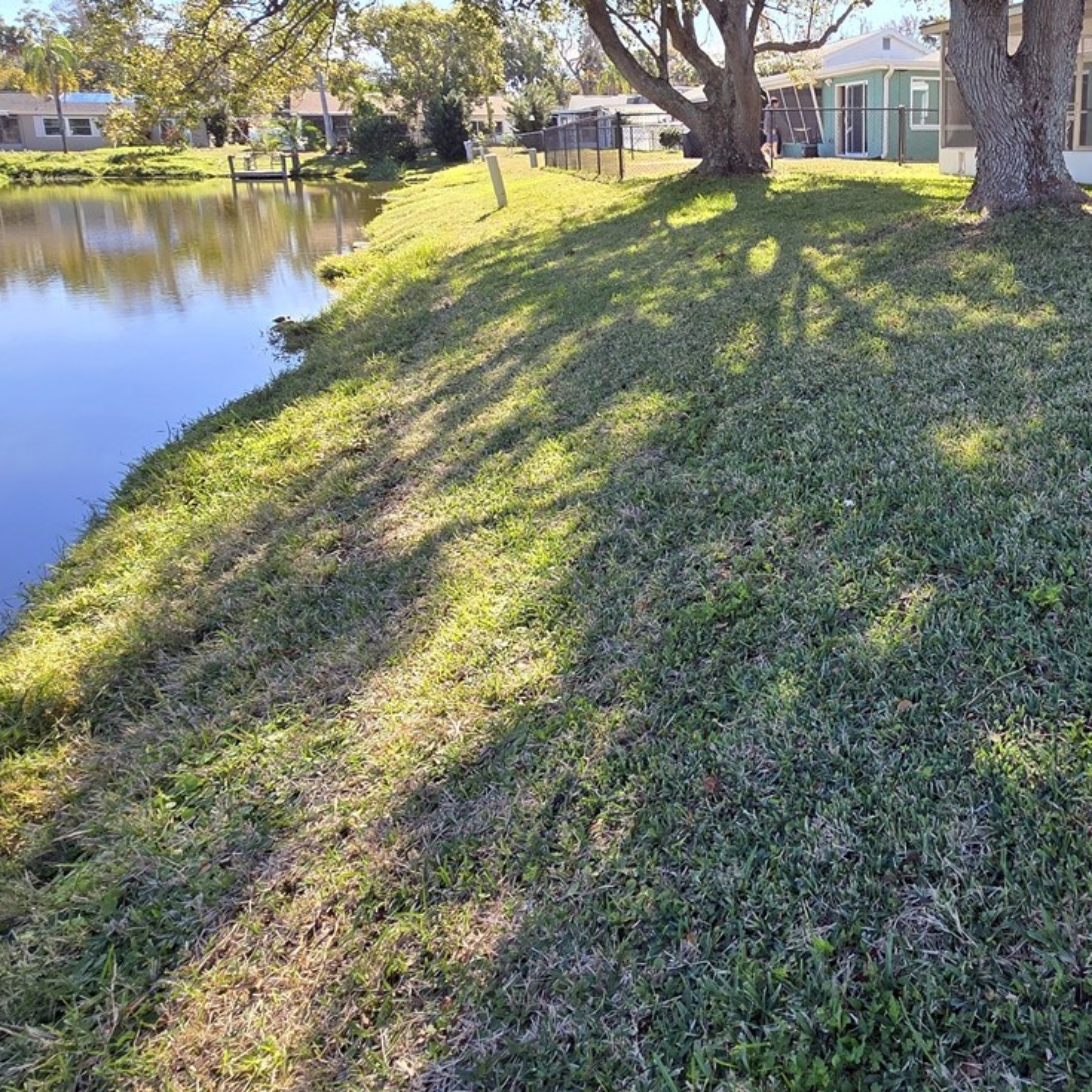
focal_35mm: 25
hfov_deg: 58.7
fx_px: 892
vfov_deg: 61.1
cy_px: 348
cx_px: 854
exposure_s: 1/850
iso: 50
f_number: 2.2
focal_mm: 2.2
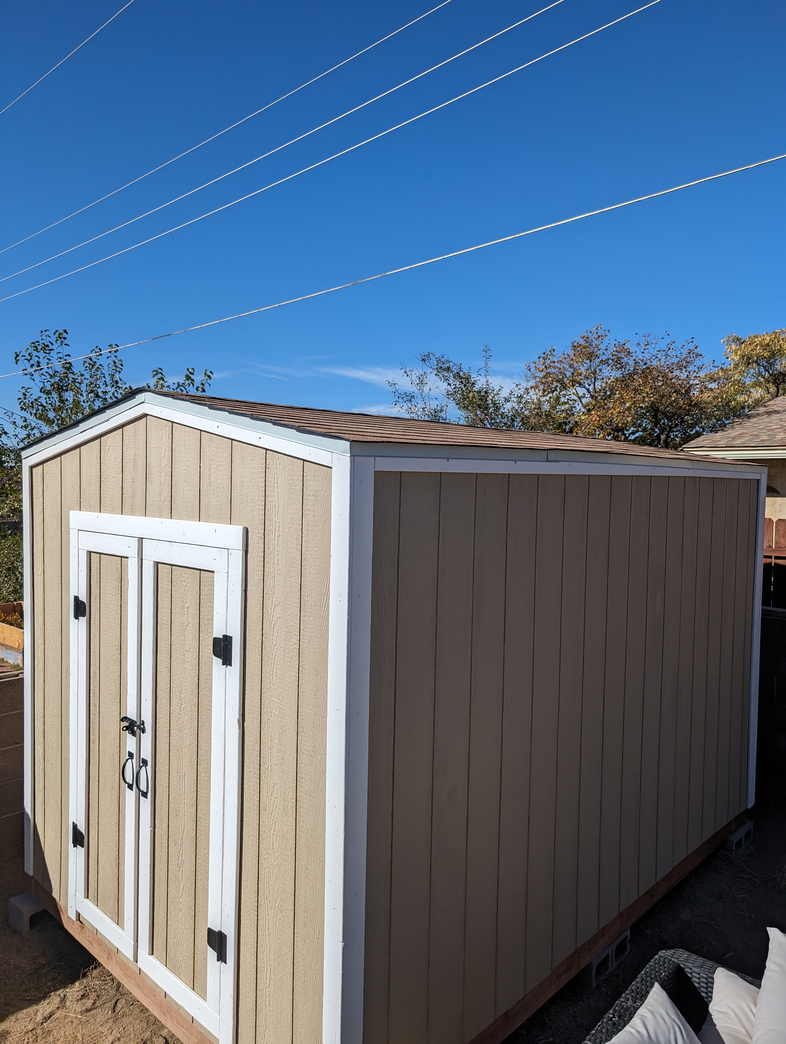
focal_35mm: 24
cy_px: 522
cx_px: 393
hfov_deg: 56.9
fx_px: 725
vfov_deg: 71.5
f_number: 1.68
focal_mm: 6.9
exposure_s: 1/2299
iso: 21
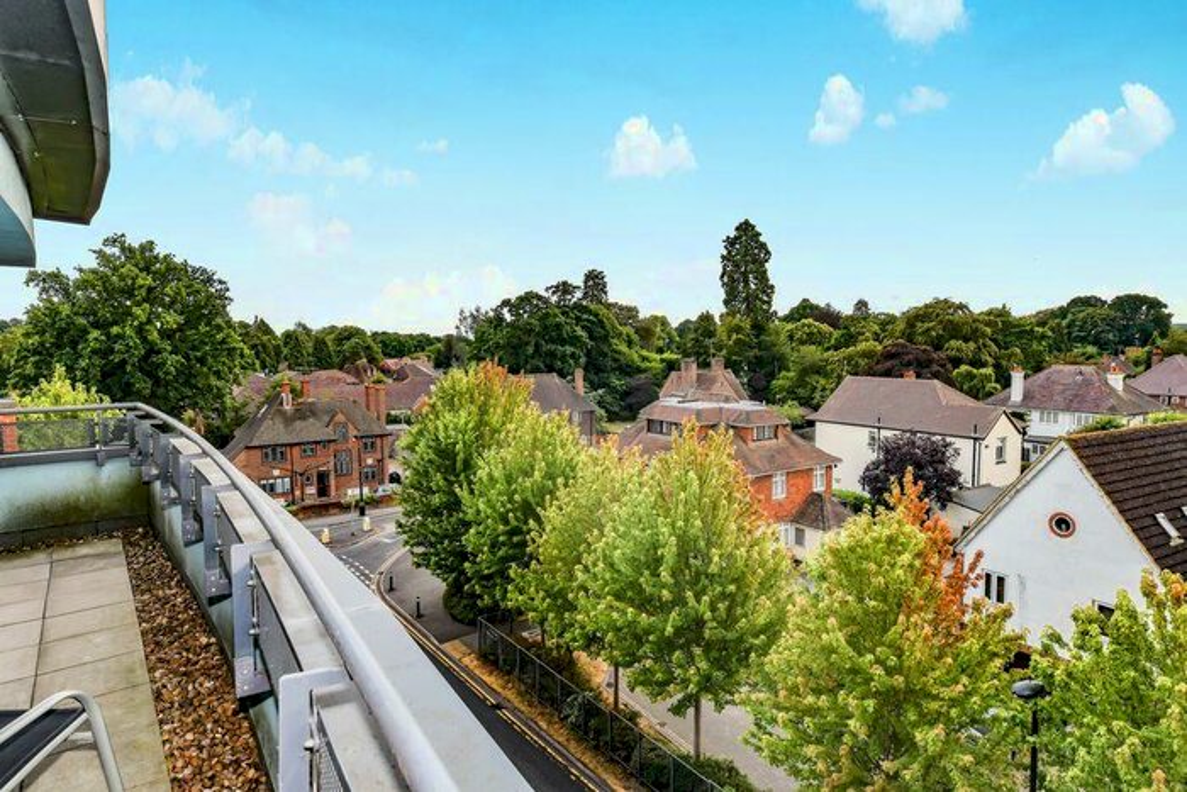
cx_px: 594
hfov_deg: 78.6
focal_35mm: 22
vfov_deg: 57.2
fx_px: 725
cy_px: 396
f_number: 11
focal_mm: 22
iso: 320
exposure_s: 1/60
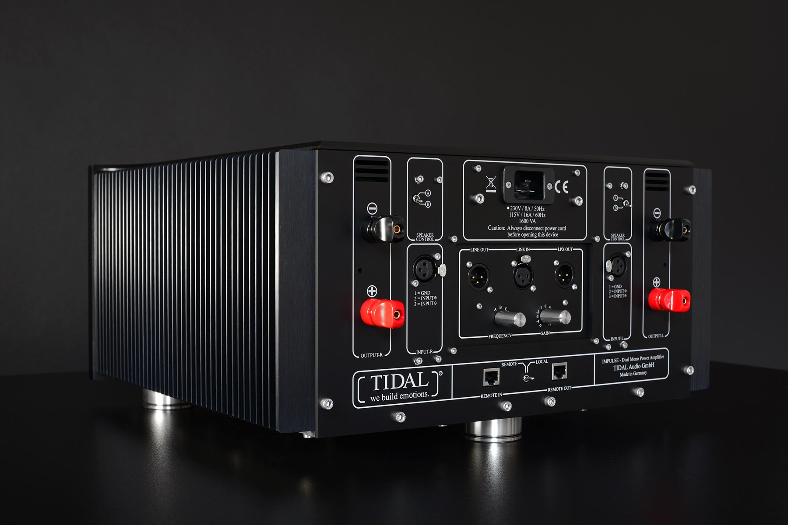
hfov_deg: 39.6
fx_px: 1094
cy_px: 262
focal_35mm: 50
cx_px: 394
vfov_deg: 27.0
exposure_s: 2
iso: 160
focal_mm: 50
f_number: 10
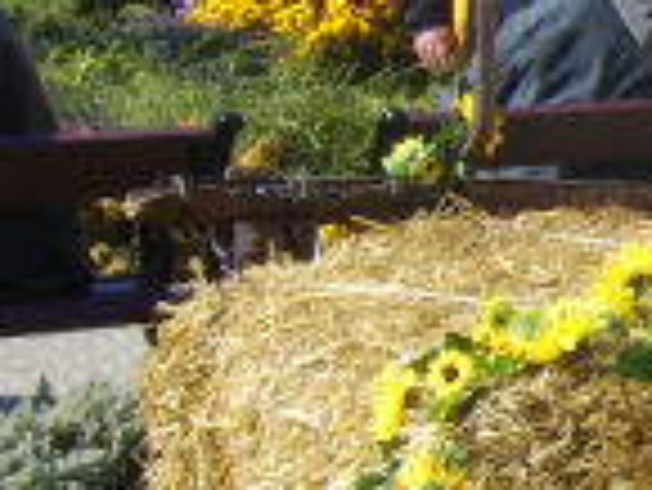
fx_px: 2413
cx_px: 1241
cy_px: 315
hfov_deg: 13.5
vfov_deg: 11.6
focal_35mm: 128
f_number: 6.7
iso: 71
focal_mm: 8.13
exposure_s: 1/192
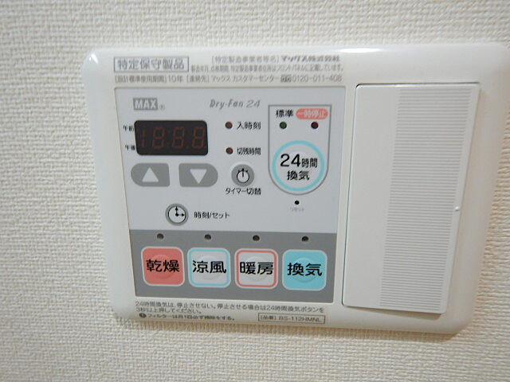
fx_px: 354
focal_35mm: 24
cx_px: 255
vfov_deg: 56.8
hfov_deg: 71.6
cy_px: 191
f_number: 2.8
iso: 280
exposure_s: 1/30
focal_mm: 4.3
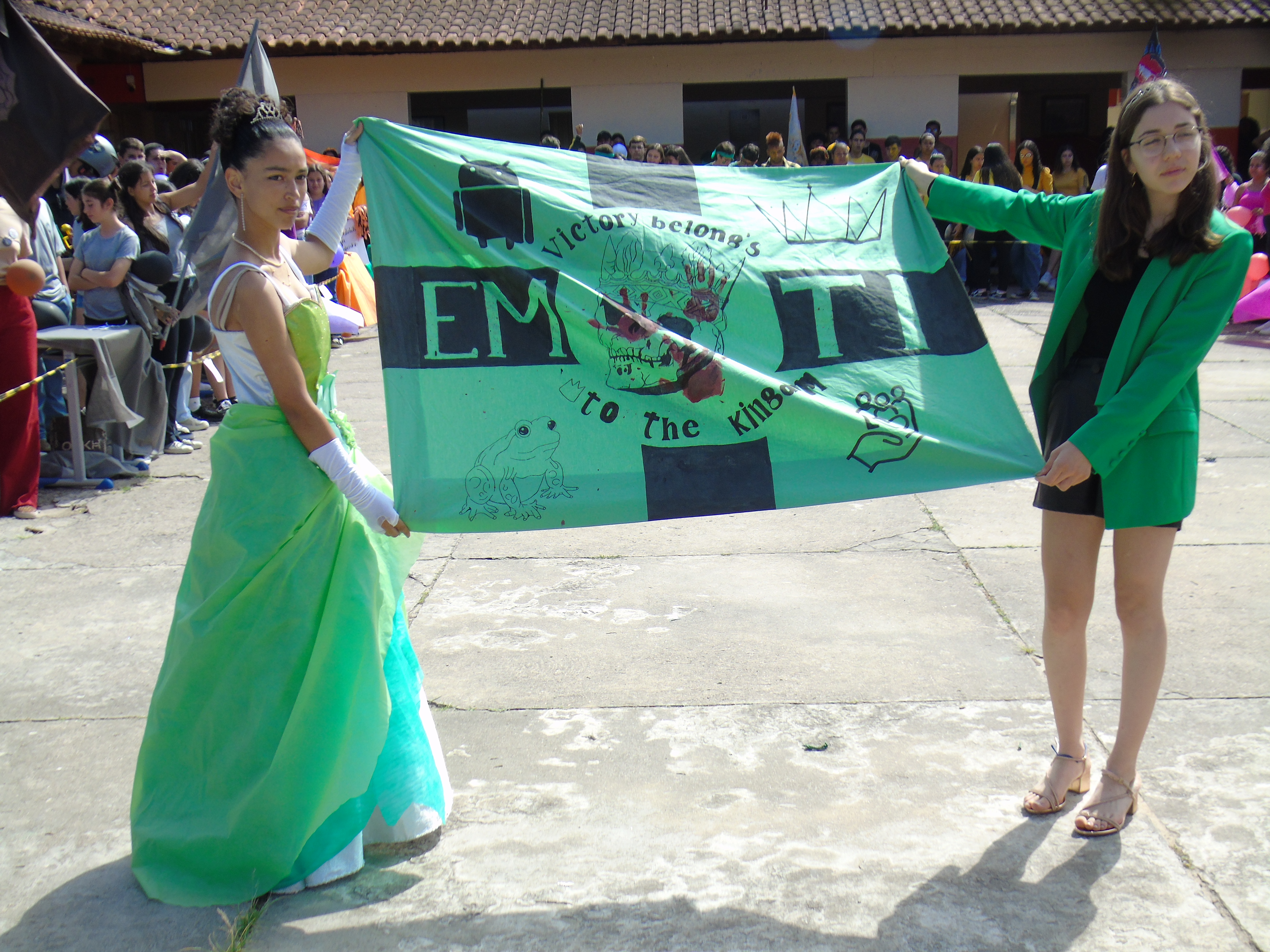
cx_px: 635
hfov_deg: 41.2
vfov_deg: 31.5
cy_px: 476
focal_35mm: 46
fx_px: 1688
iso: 80
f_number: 4.1
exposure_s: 1/400
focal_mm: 8.2
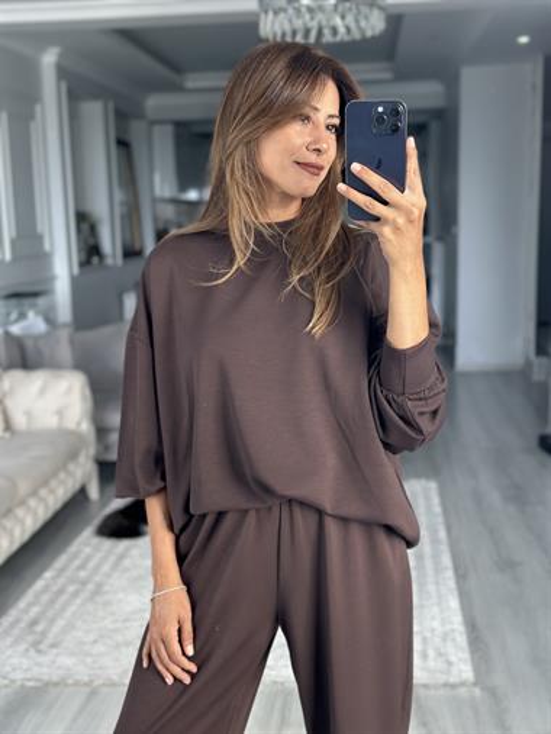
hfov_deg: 30.3
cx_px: 276
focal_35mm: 48
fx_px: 1018
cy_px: 367
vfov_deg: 39.6
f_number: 1.78
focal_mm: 6.86
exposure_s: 1/172
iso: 100
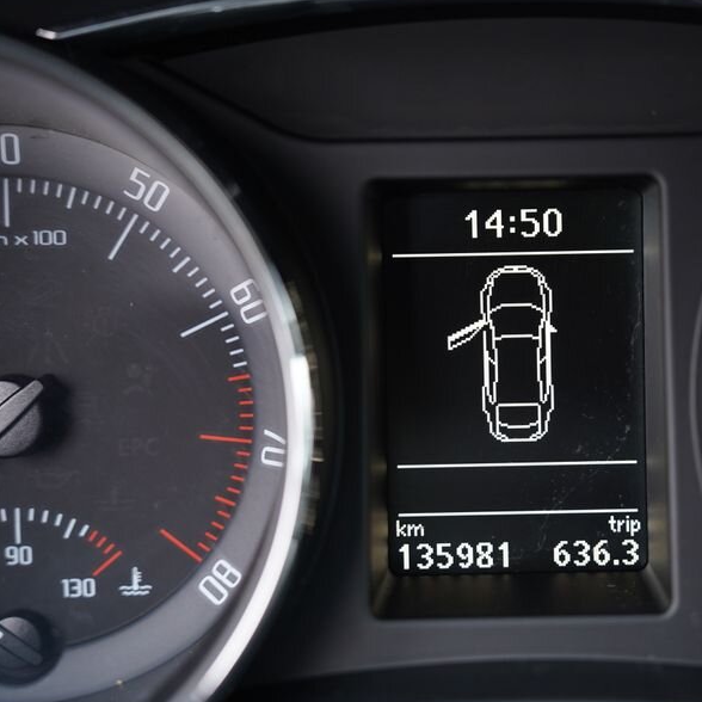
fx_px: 1629
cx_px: 511
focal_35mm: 71
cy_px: 393
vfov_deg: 24.3
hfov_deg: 24.1
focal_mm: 48
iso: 640
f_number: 2.8
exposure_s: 1/50
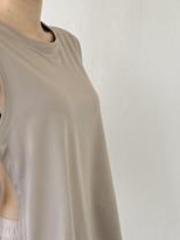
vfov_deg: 15.7
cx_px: 27
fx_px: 866
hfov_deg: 11.8
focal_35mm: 125
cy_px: 90
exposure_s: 1/152
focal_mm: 6.76
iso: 64
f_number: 1.78
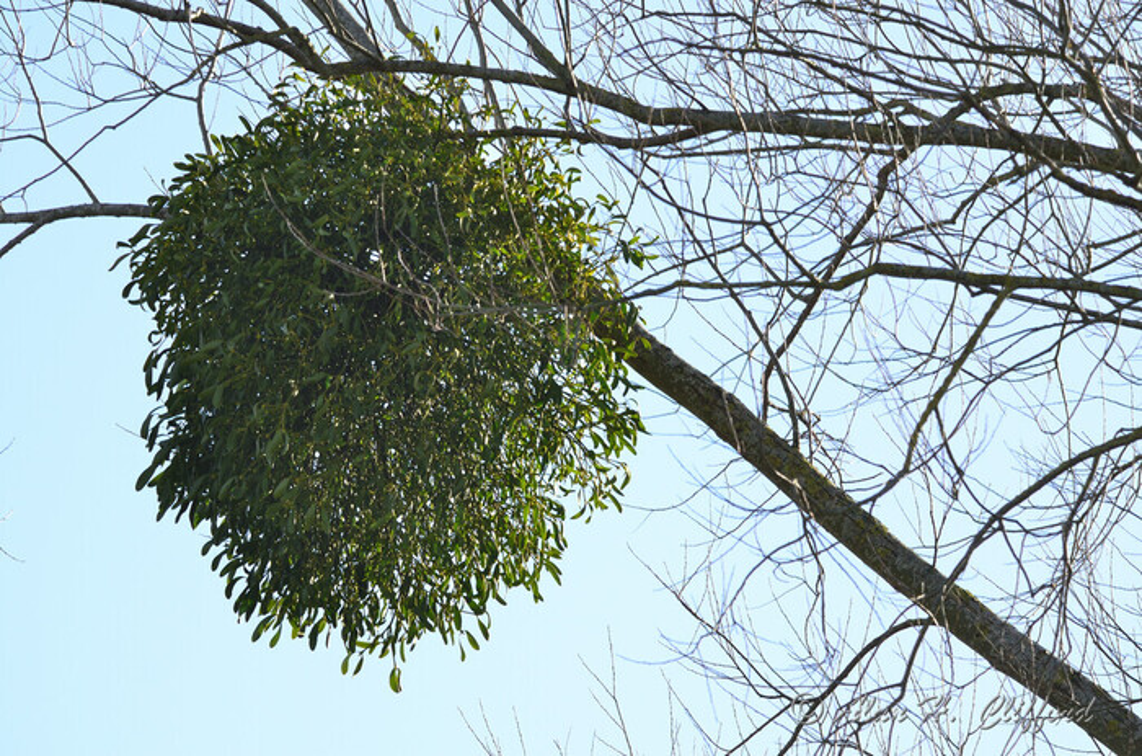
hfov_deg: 5.3
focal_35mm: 390
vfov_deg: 3.5
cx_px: 571
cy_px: 378
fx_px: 12341
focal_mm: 260
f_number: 5.3
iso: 250
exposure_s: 1/500
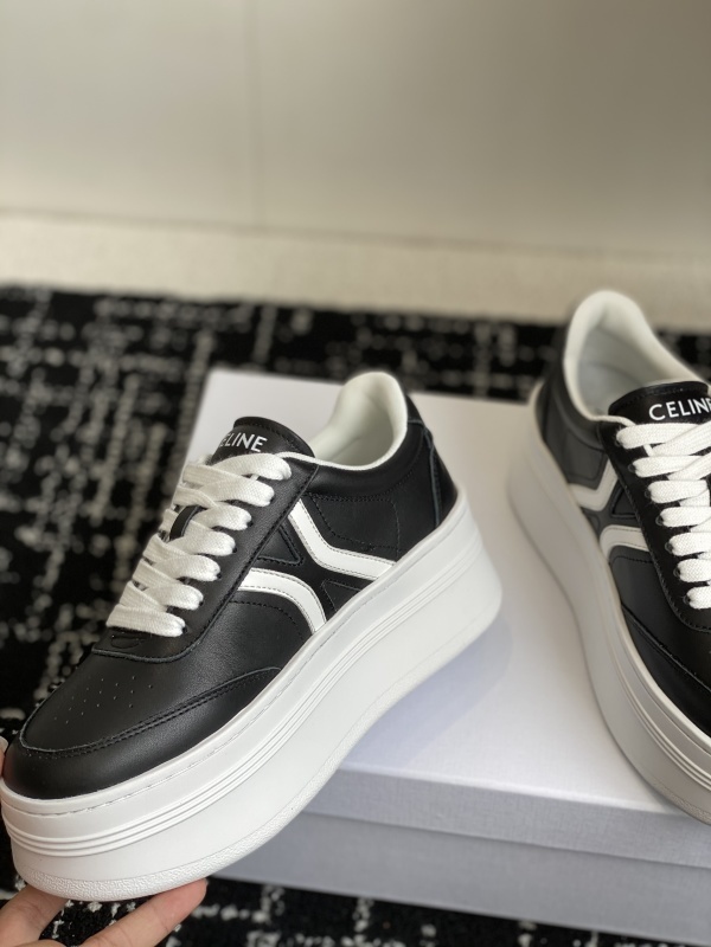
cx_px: 356
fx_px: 1424
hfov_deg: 28.0
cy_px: 474
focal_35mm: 52
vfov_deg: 36.8
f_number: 2
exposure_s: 1/224
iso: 20
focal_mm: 6
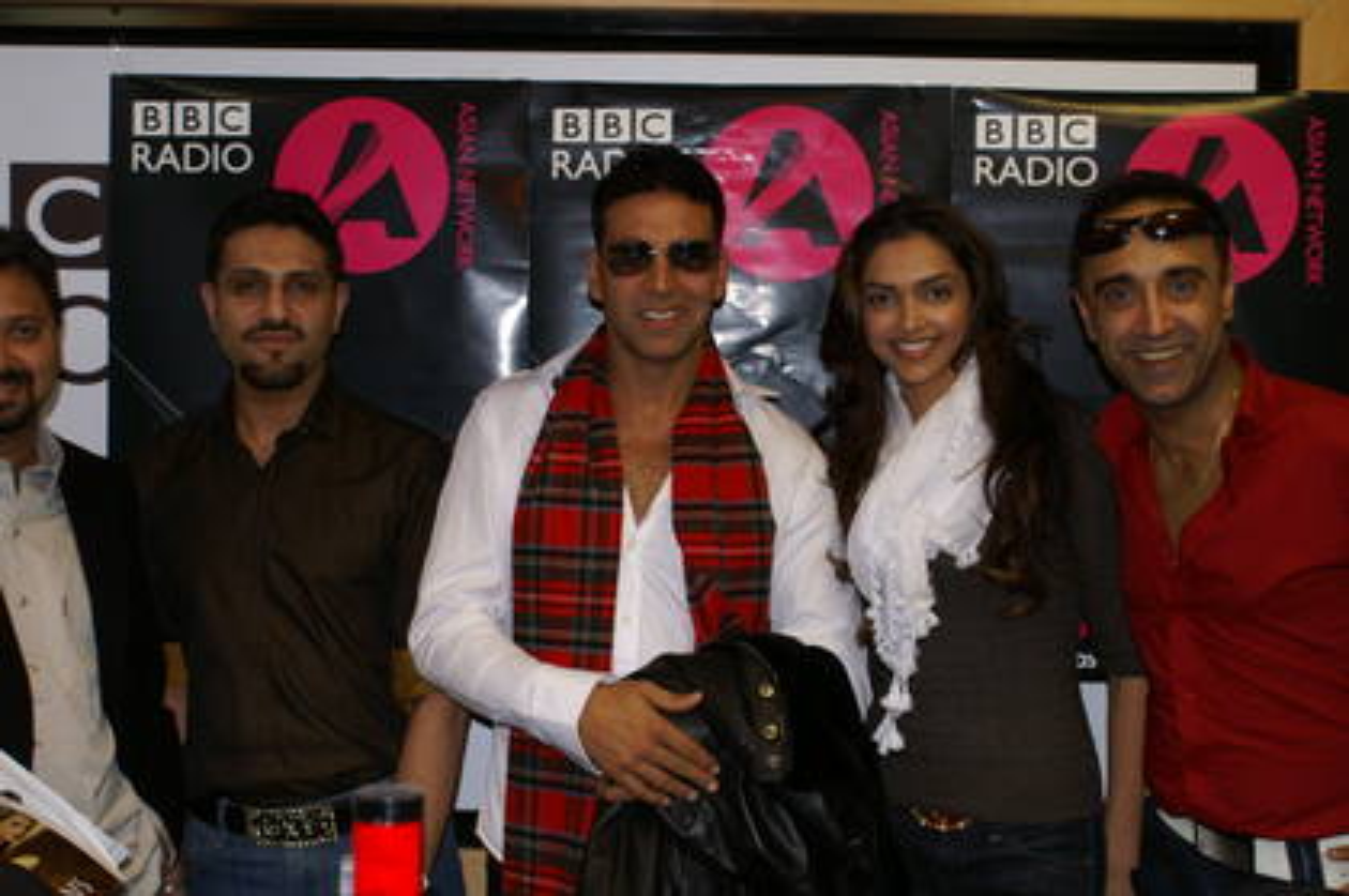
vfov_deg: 25.7
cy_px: 448
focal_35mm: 52
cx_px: 674
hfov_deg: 37.9
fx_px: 1965
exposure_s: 1/60
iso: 400
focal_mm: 35
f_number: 5.6
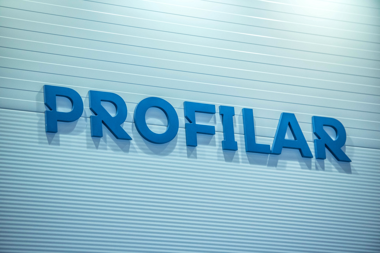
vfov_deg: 8.6
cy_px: 126
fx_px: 1689
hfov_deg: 12.8
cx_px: 190
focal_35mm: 160
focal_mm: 160
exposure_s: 1/1000
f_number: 3.2
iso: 2000
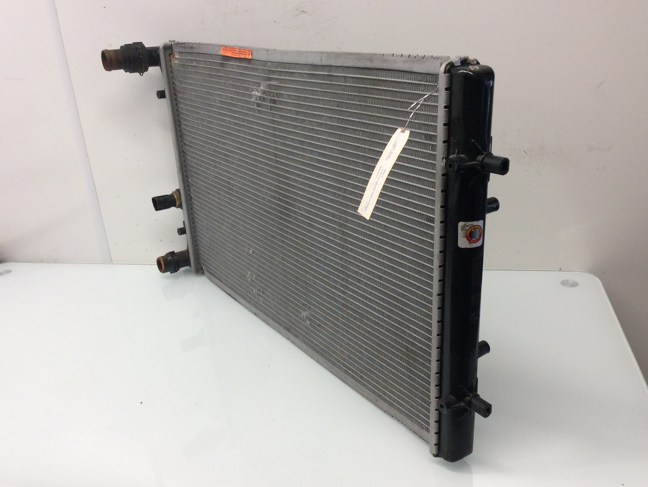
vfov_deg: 43.0
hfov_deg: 55.3
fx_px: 618
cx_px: 332
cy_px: 246
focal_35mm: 33
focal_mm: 3.3
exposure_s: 1/60
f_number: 2.4
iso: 50
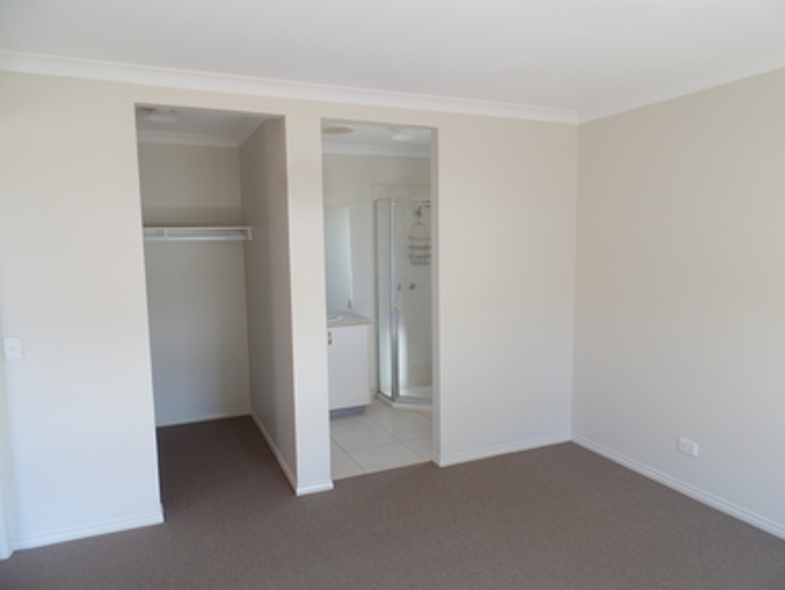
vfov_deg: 56.9
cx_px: 406
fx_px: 545
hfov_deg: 71.5
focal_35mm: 24
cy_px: 305
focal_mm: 4.1
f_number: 3.2
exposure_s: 1/45
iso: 80
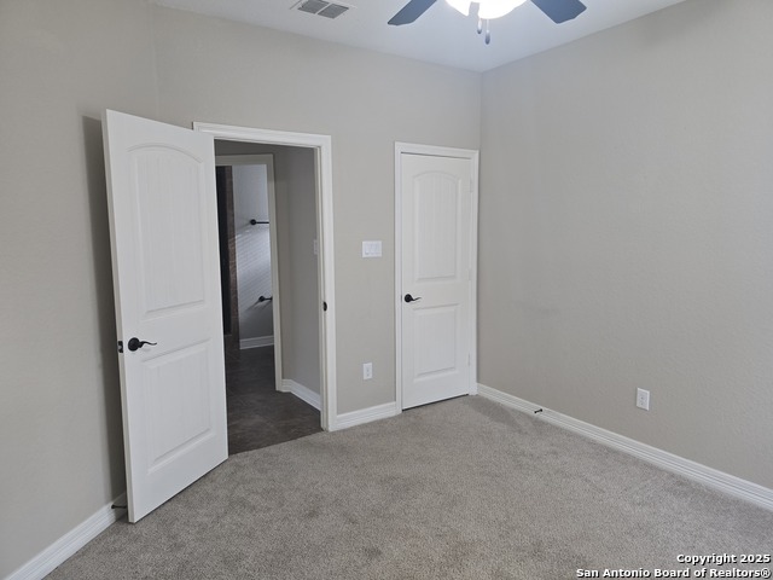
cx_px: 386
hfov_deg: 73.9
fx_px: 514
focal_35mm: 23
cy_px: 290
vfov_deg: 58.9
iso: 400
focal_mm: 6.3
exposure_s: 1/120
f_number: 1.7
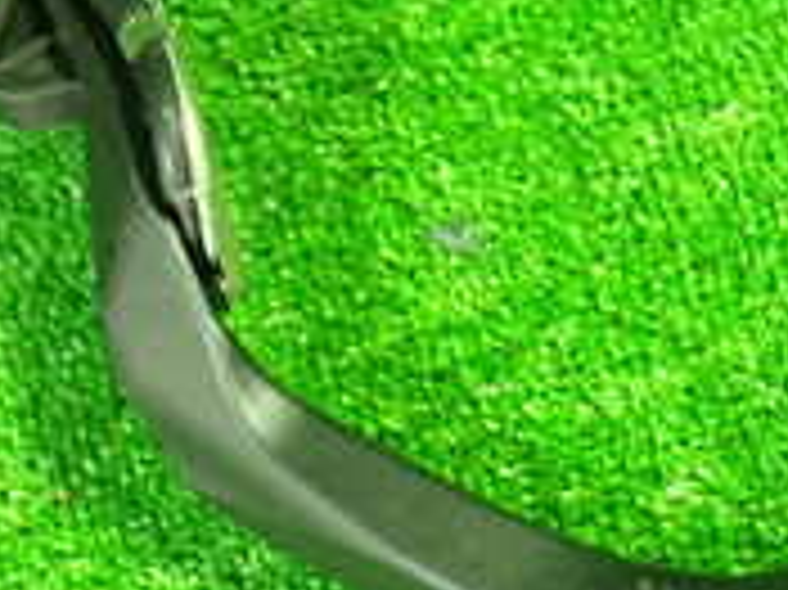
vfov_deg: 14.0
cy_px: 676
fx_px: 2343
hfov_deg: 18.2
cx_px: 937
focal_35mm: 103
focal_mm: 5.4
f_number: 2.3
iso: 800
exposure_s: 1/15
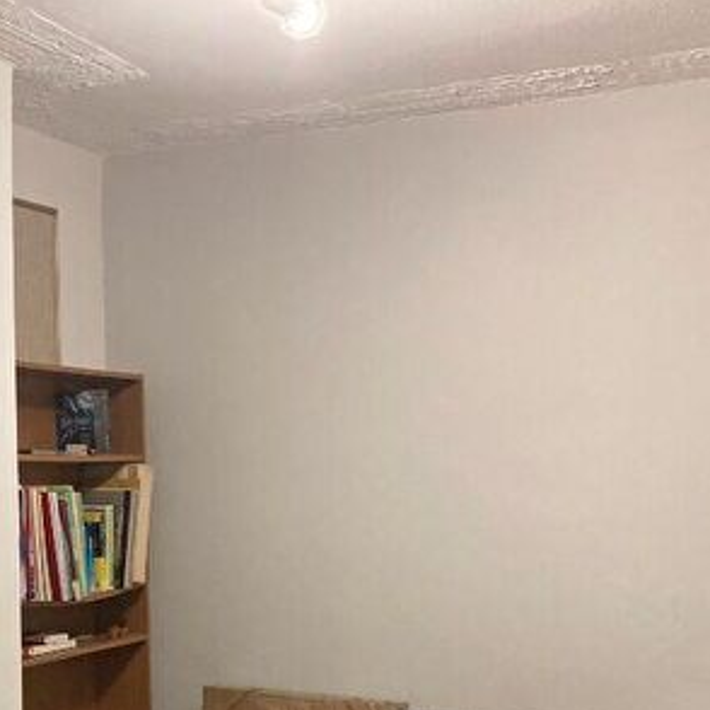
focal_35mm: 59
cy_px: 624
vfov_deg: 28.1
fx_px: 1369
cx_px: 184
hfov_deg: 28.7
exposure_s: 1/60
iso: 320
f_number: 1.8
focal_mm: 3.99
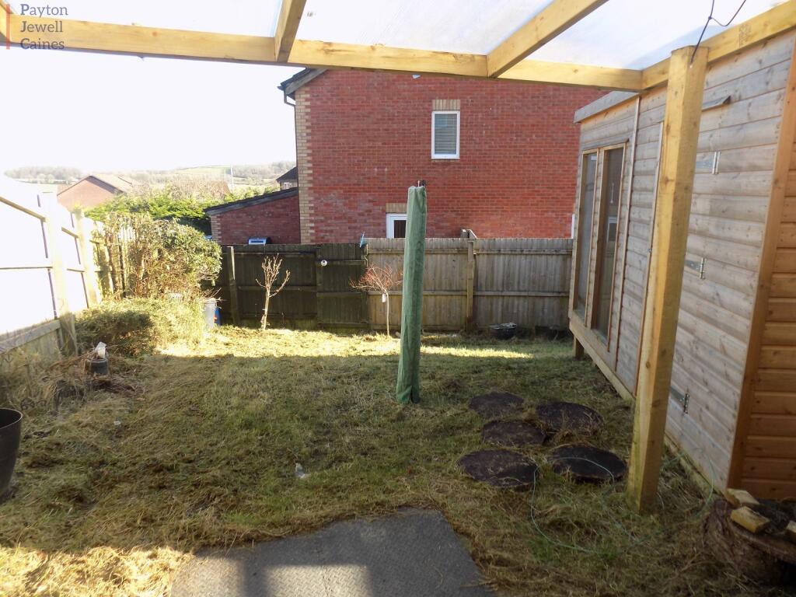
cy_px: 298
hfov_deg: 73.9
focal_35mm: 23
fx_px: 529
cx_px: 398
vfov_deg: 58.9
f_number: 3.1
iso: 80
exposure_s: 1/125
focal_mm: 4
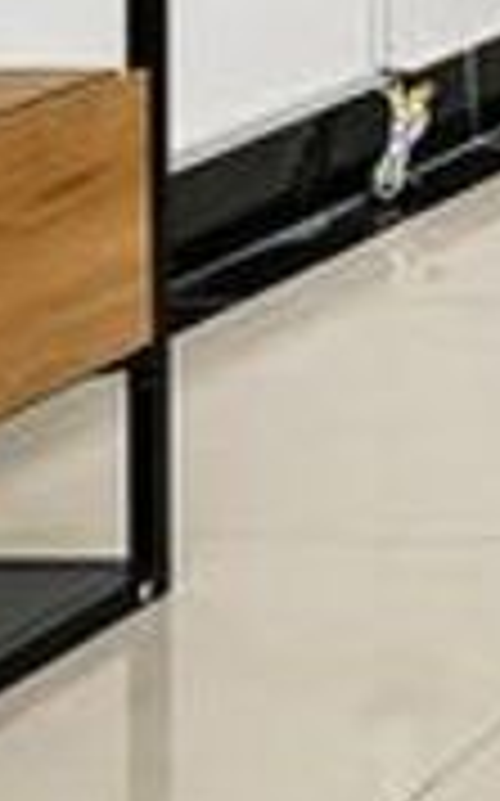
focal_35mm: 144
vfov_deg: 12.7
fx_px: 3145
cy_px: -796
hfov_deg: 6.3
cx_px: 2374
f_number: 4.5
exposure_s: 1/250
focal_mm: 14
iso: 640
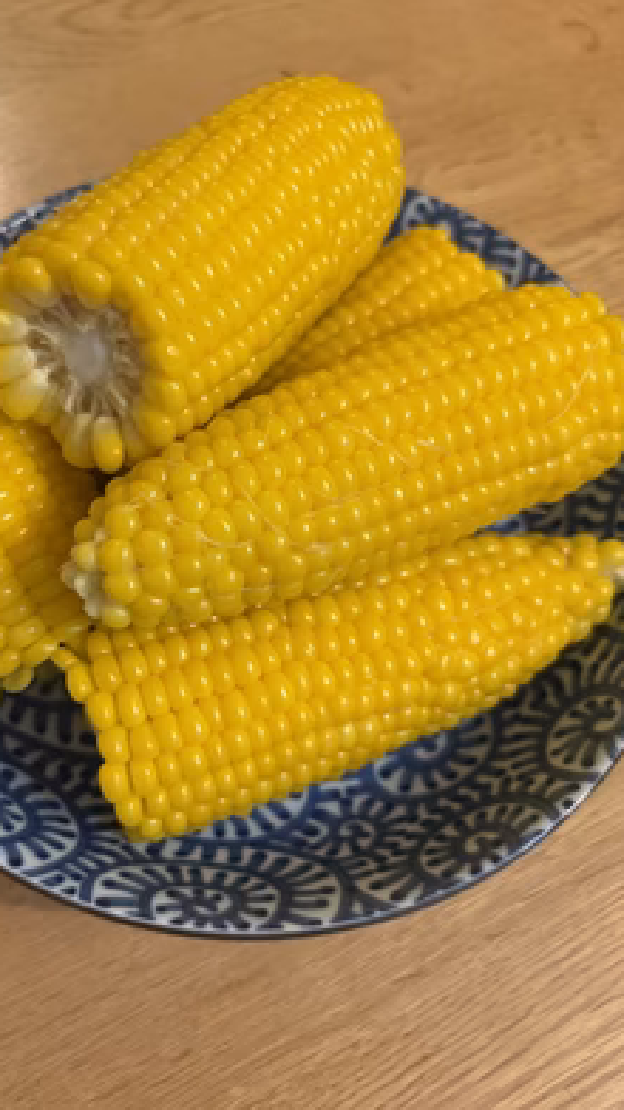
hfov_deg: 40.0
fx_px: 853
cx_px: 241
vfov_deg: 66.1
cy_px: 548
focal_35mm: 29
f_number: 1.6
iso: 320
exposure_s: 1/60
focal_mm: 5.96
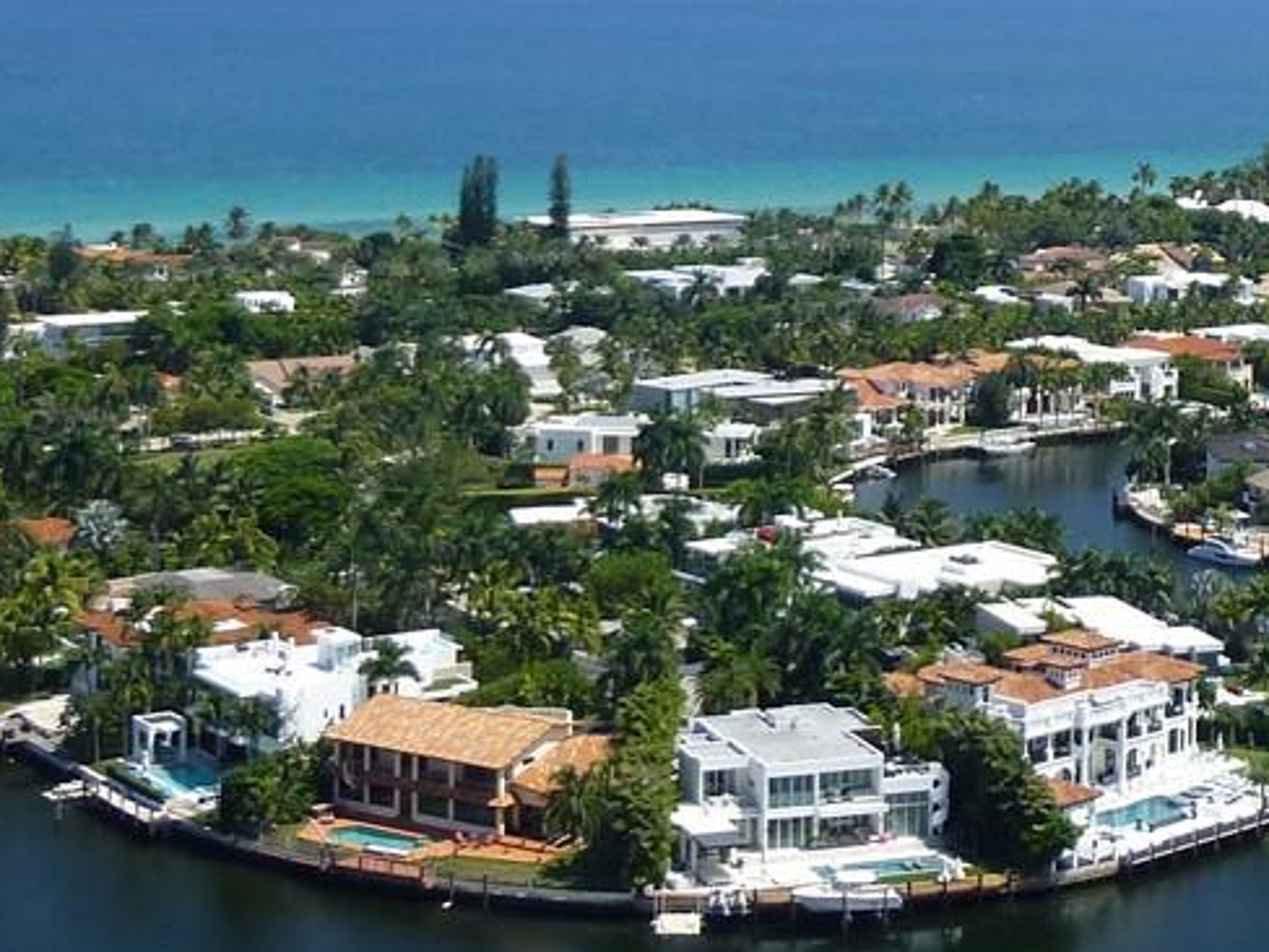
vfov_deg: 17.4
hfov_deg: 23.7
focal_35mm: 82
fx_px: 3006
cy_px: -75
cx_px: 879
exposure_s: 1/200
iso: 100
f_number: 9
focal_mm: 4.5
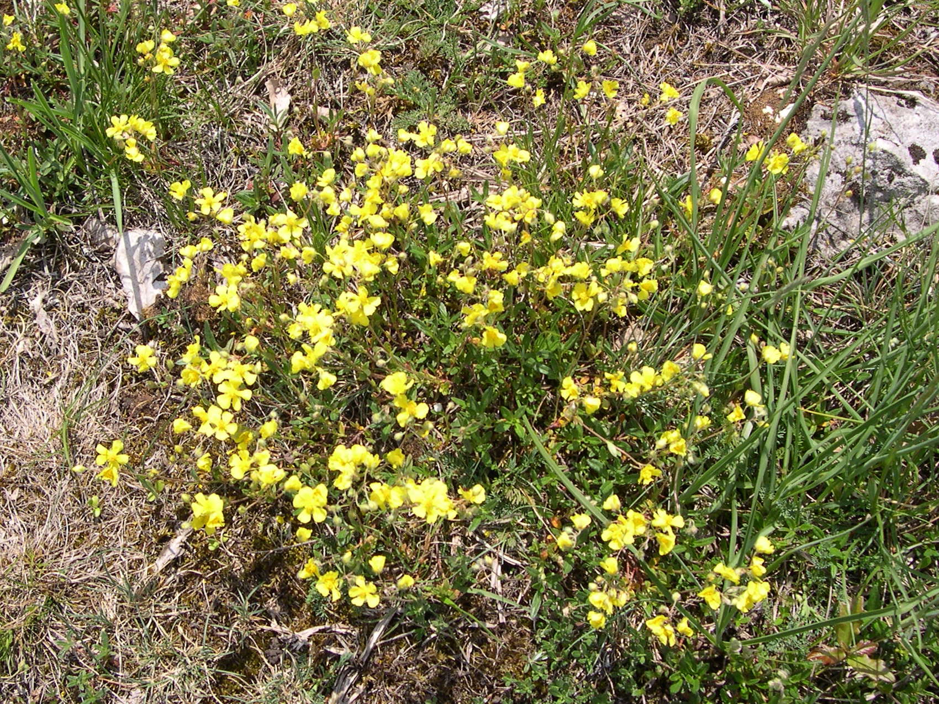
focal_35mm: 38
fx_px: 1031
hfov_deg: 49.0
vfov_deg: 37.7
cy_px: 352
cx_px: 470
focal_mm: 8
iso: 100
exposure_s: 1/145
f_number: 7.6
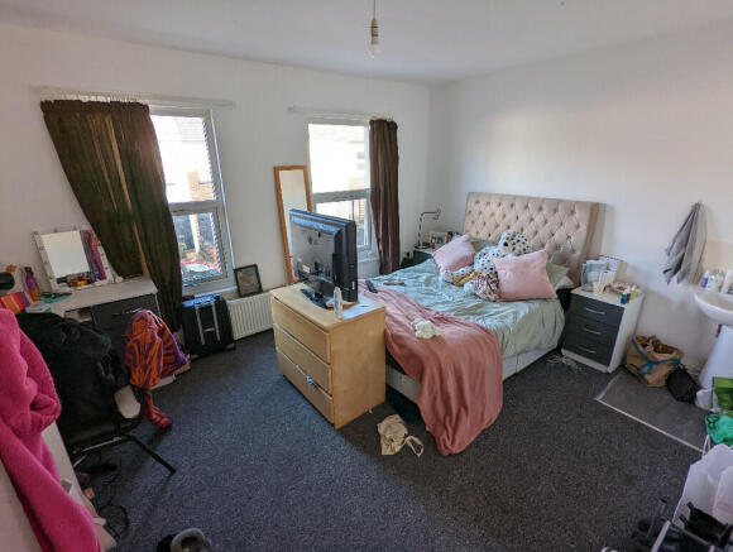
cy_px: 276
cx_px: 366
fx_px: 339
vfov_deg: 78.3
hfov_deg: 94.4
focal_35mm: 16
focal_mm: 2.35
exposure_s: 1/68.5
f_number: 2.2
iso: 66
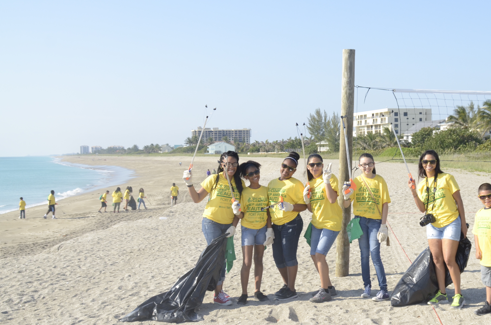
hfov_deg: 34.8
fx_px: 776
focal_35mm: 57
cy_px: 180
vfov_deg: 23.7
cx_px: 326
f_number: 8
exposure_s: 1/1000
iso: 400
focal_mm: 28
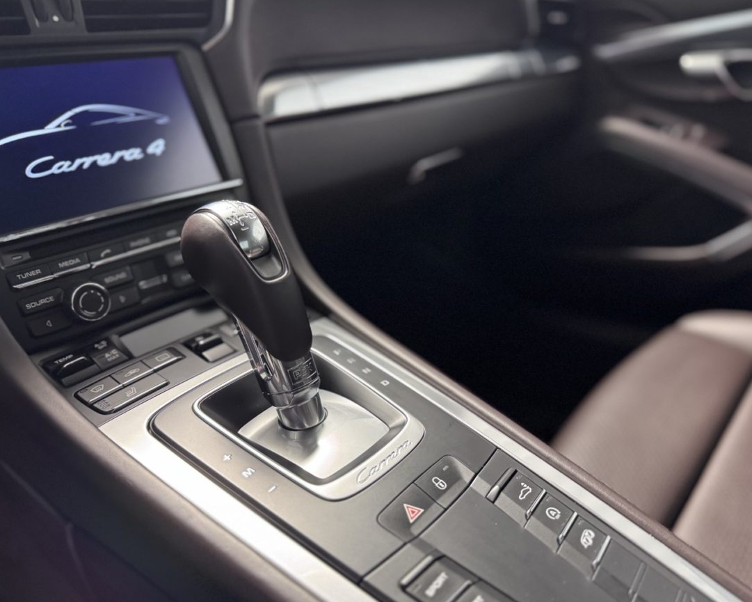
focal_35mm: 26
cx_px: 400
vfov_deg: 54.9
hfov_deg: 66.0
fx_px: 579
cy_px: 306
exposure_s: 1/50
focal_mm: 6.76
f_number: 1.78
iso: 640
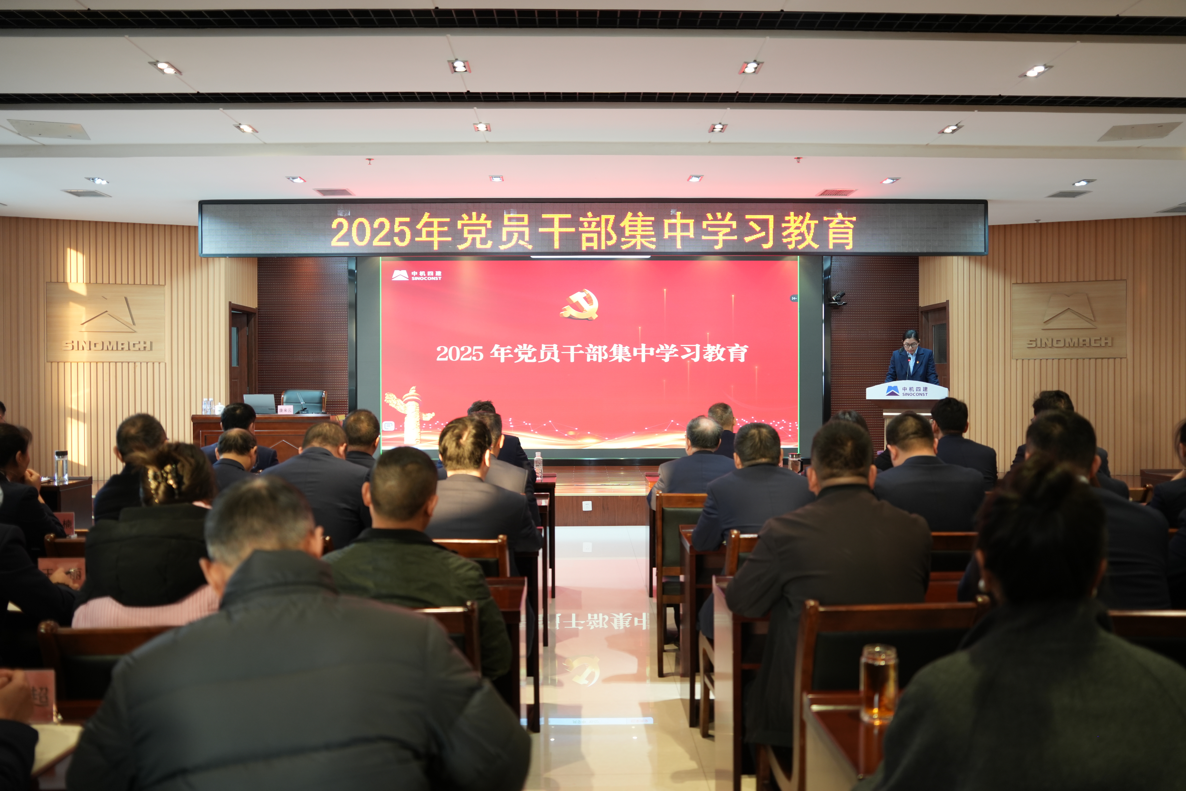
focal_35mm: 28
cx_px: 593
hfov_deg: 65.5
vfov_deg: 46.4
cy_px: 396
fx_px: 922
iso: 500
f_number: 2.8
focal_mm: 28
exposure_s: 1/30
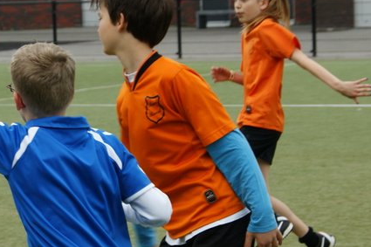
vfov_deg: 6.3
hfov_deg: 9.5
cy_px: 163
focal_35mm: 217
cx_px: 52
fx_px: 2235
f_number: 6.3
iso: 100
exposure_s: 1/320
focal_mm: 60
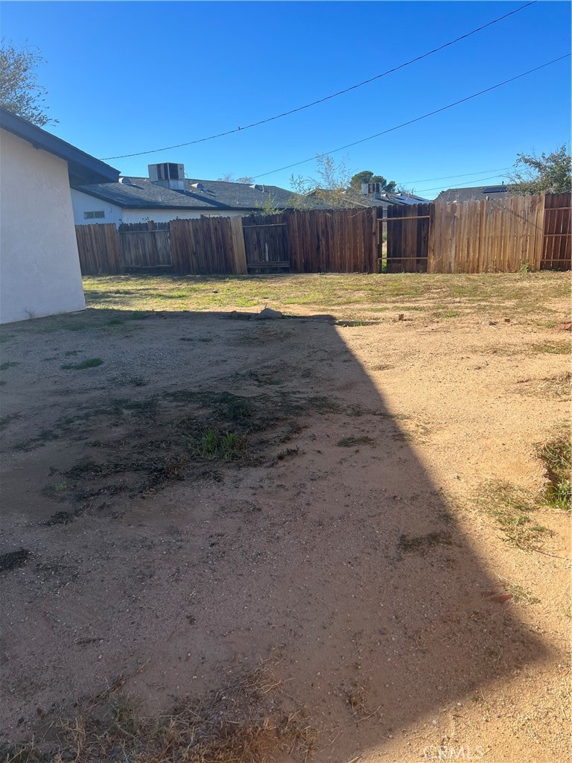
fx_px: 573
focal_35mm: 26
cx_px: 286
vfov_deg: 67.3
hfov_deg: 53.1
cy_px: 382
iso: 50
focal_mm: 5.7
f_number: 1.5
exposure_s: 1/2762
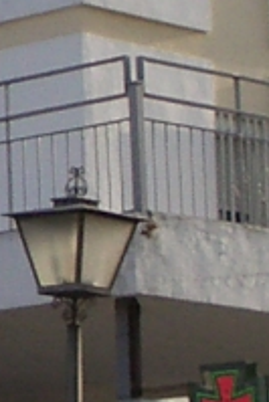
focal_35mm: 292
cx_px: -576
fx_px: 3267
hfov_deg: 4.5
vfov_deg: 7.0
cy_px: -2
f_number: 4.3
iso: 80
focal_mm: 5.8
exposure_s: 1/320
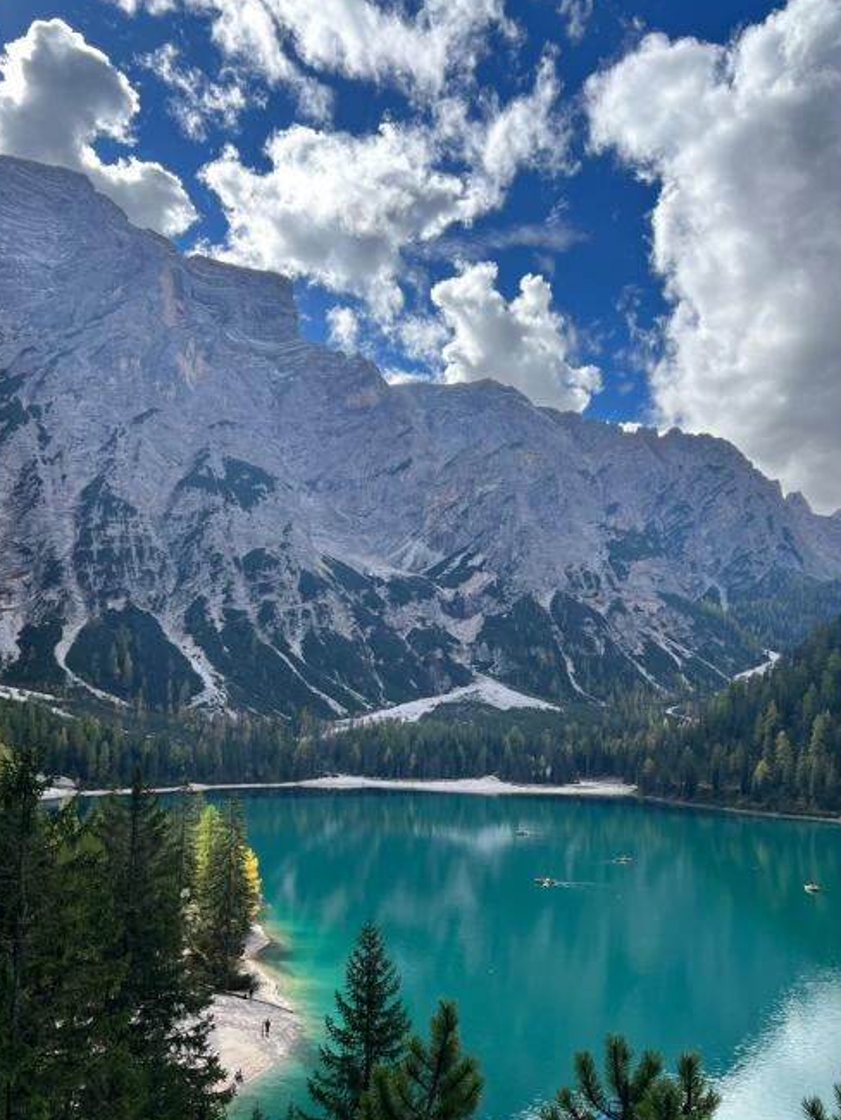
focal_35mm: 32
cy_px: 672
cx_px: 493
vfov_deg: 56.4
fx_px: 1036
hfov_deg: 44.0
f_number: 1.5
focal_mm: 5.7
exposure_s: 1/3257
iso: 50
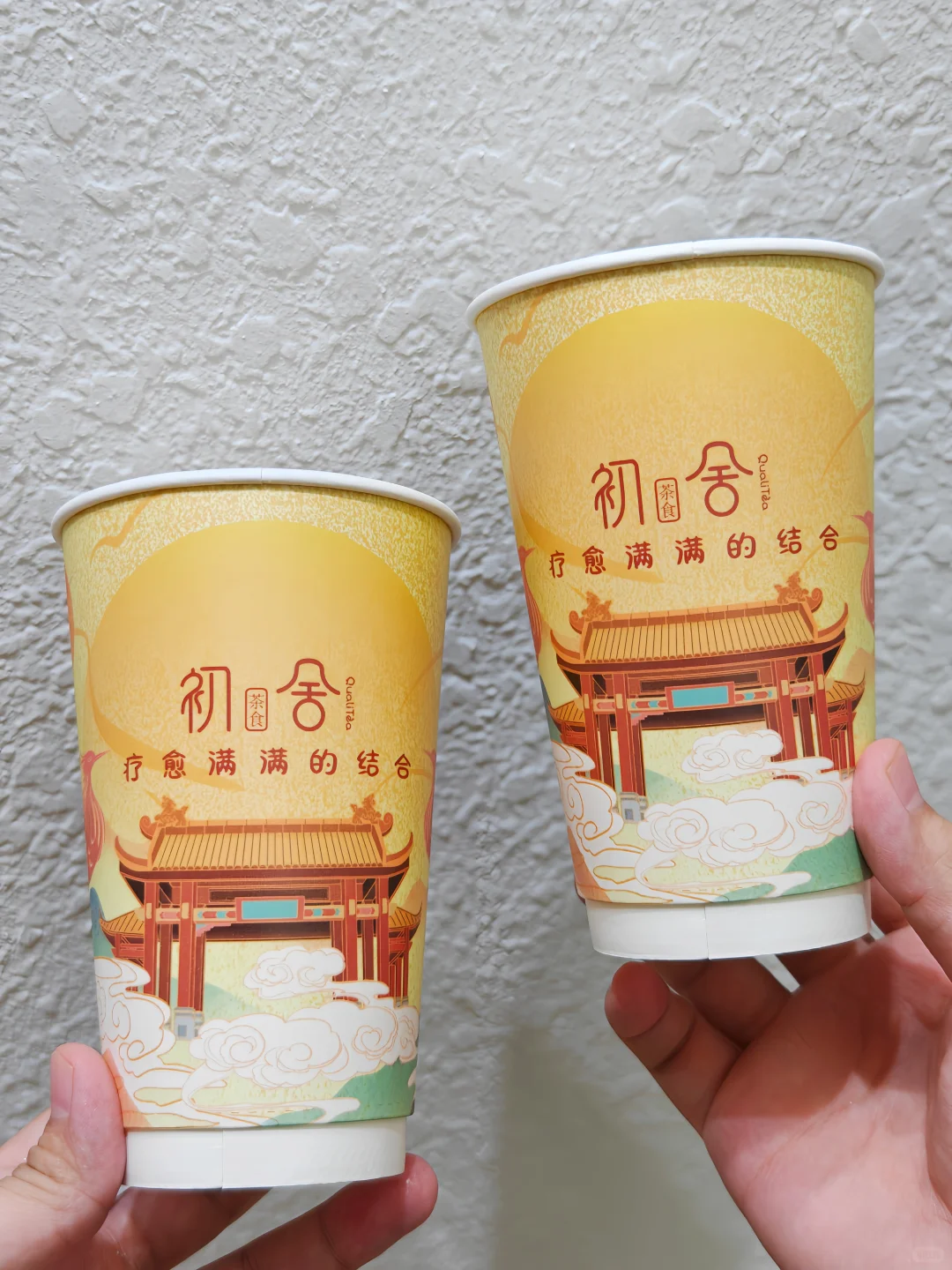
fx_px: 1723
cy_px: 635
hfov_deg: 30.9
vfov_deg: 40.4
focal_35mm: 47
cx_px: 476
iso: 160
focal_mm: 8.67
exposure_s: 1/200
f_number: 1.8
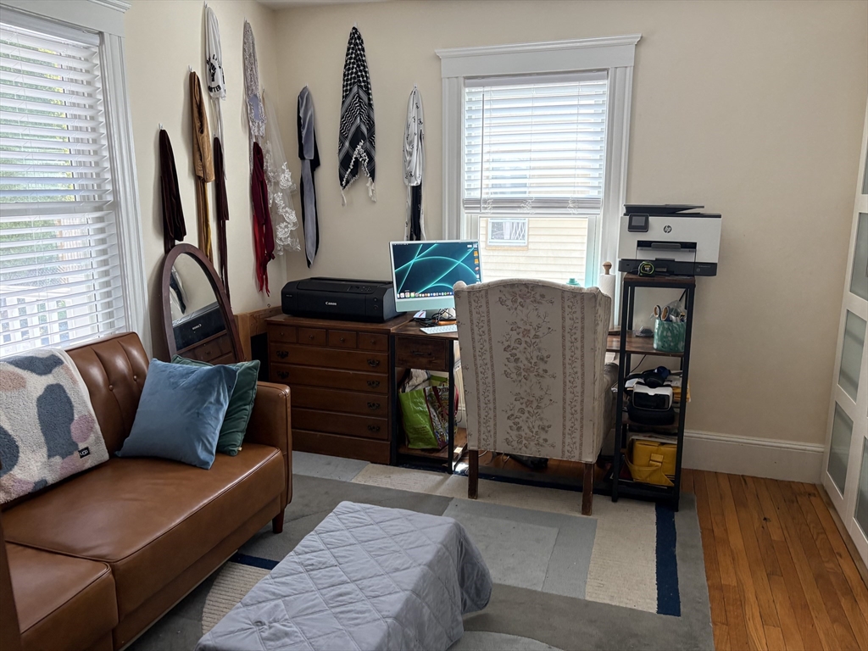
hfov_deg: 67.3
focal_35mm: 26
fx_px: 652
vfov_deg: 53.1
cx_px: 434
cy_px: 326
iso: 125
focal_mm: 5.96
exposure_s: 1/121
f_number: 1.6
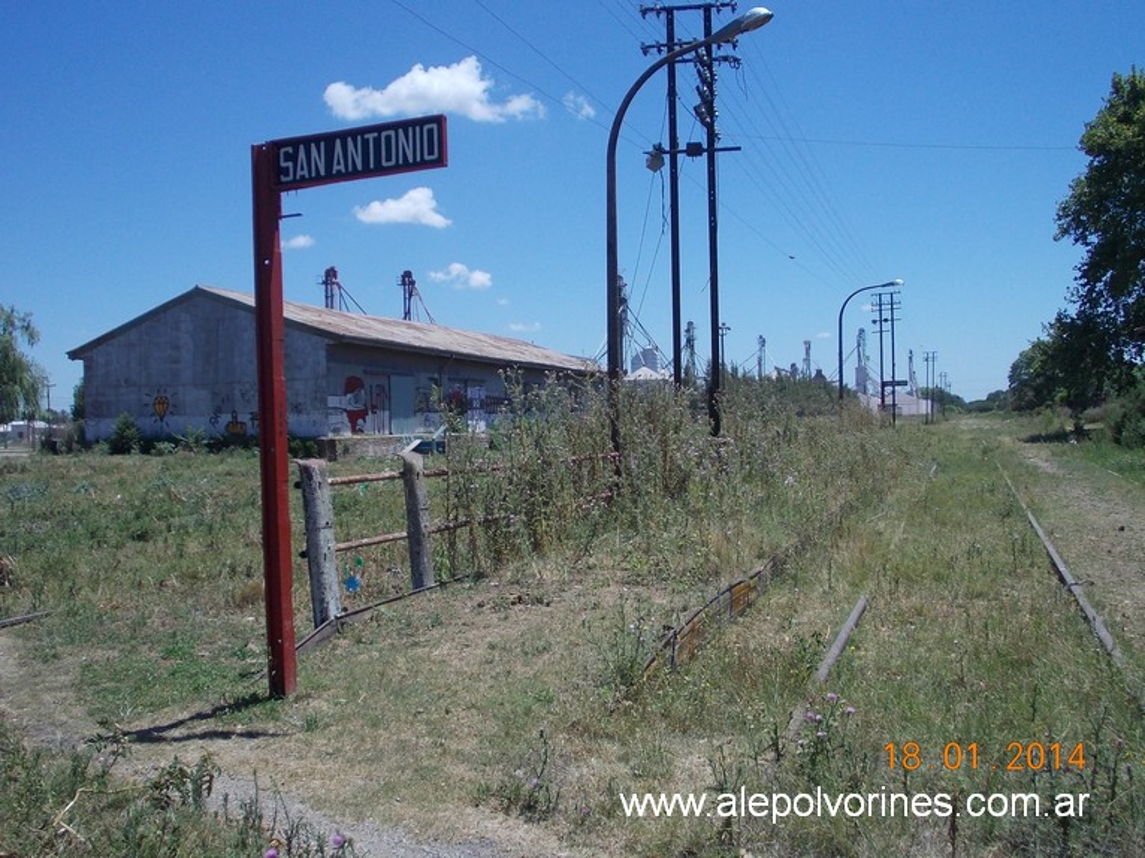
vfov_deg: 37.7
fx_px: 1257
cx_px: 572
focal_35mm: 38
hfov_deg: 49.0
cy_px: 429
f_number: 6.2
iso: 80
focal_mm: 5.3
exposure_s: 1/400
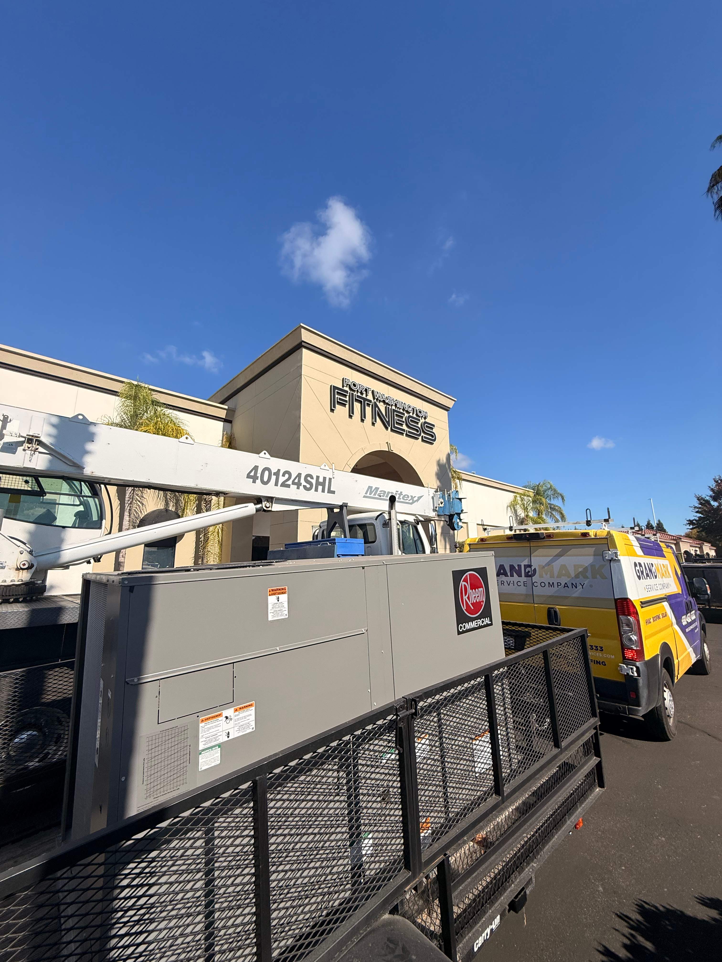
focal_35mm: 14
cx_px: 361
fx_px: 389
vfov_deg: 102.1
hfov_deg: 85.7
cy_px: 481
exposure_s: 1/4425
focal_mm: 2.22
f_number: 2.2
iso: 50
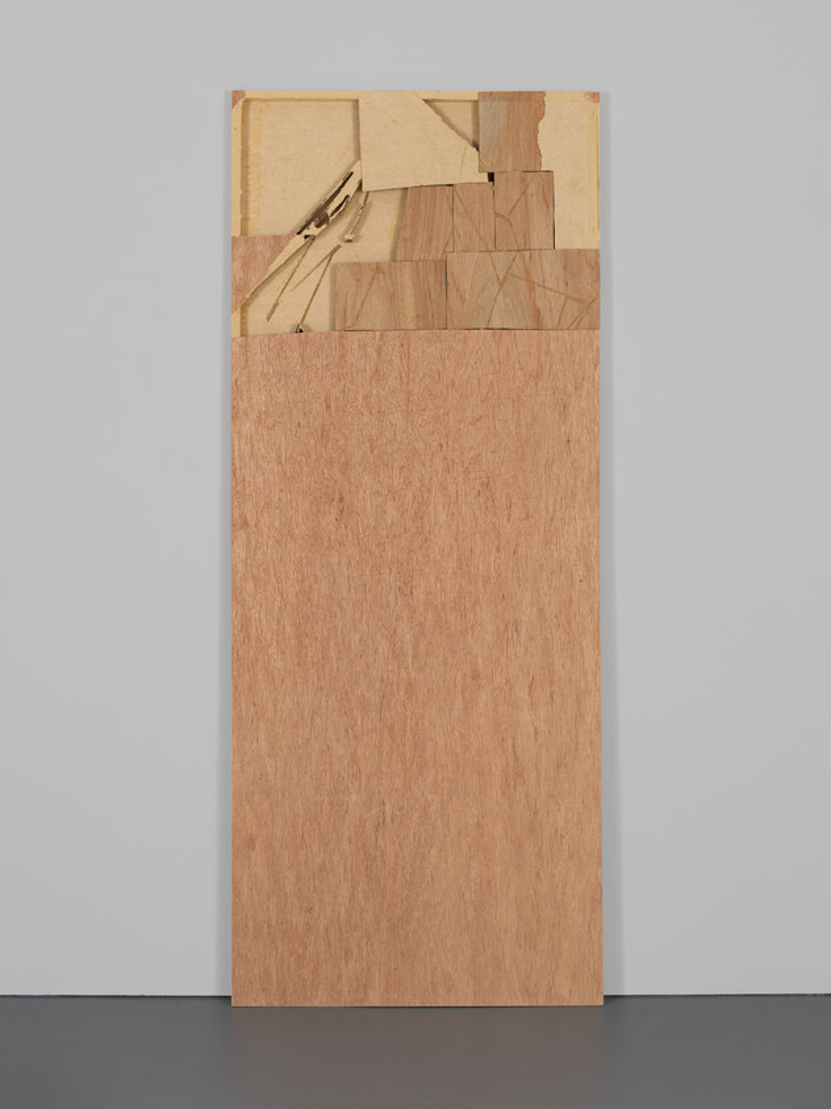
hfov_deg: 28.6
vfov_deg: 37.5
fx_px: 1633
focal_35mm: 51
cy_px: 554
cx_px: 416
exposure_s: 1/125
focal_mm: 80
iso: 64
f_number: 11
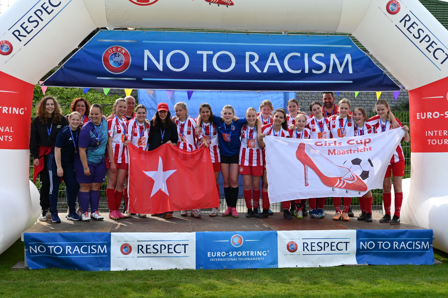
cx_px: 223
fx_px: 572
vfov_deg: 29.2
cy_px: 140
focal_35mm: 46
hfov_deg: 42.8
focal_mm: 43
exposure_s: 1/1600
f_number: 4
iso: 320
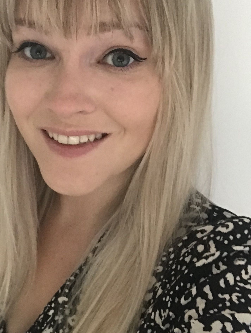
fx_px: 502
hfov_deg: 27.8
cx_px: 78
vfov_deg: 36.8
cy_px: 163
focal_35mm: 52
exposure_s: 1/20
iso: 200
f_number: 2.2
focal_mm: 2.87
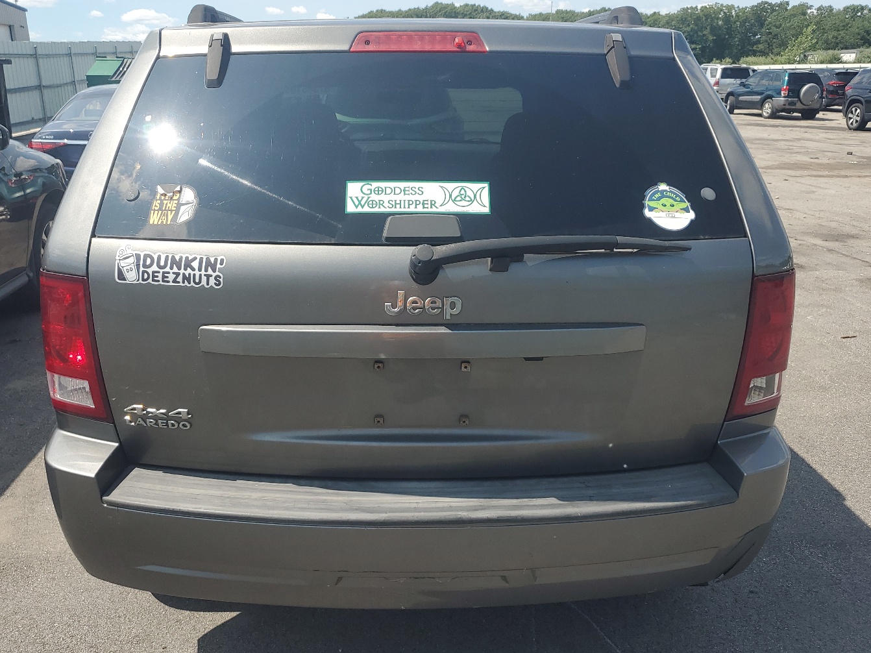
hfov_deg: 58.3
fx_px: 780
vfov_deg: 45.4
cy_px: 332
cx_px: 405
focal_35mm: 31
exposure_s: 1/2000
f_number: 1.5
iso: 50
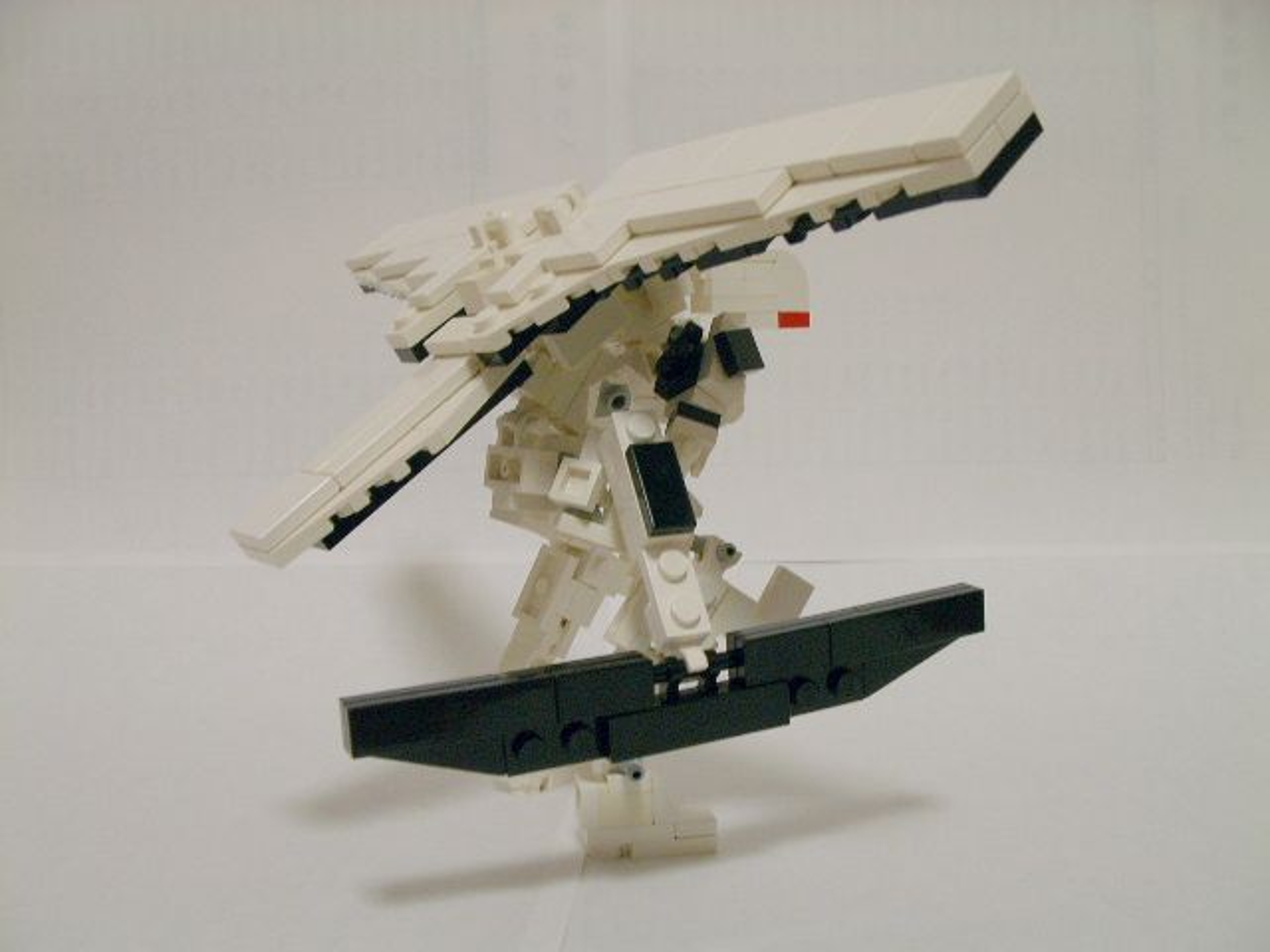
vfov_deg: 37.7
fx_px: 1394
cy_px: 476
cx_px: 635
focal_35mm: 38
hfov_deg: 49.0
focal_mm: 5.8
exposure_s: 1/18.8
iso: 100
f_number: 3.5
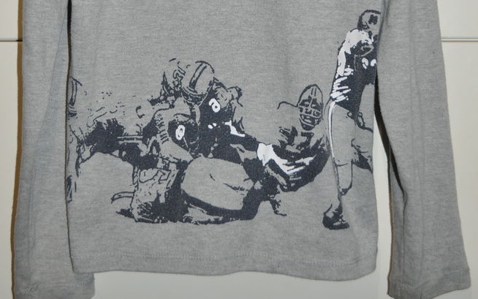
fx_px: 912
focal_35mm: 70
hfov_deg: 29.4
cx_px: 236
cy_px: -7
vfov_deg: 18.1
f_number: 4.5
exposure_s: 1/60
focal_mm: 30
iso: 800
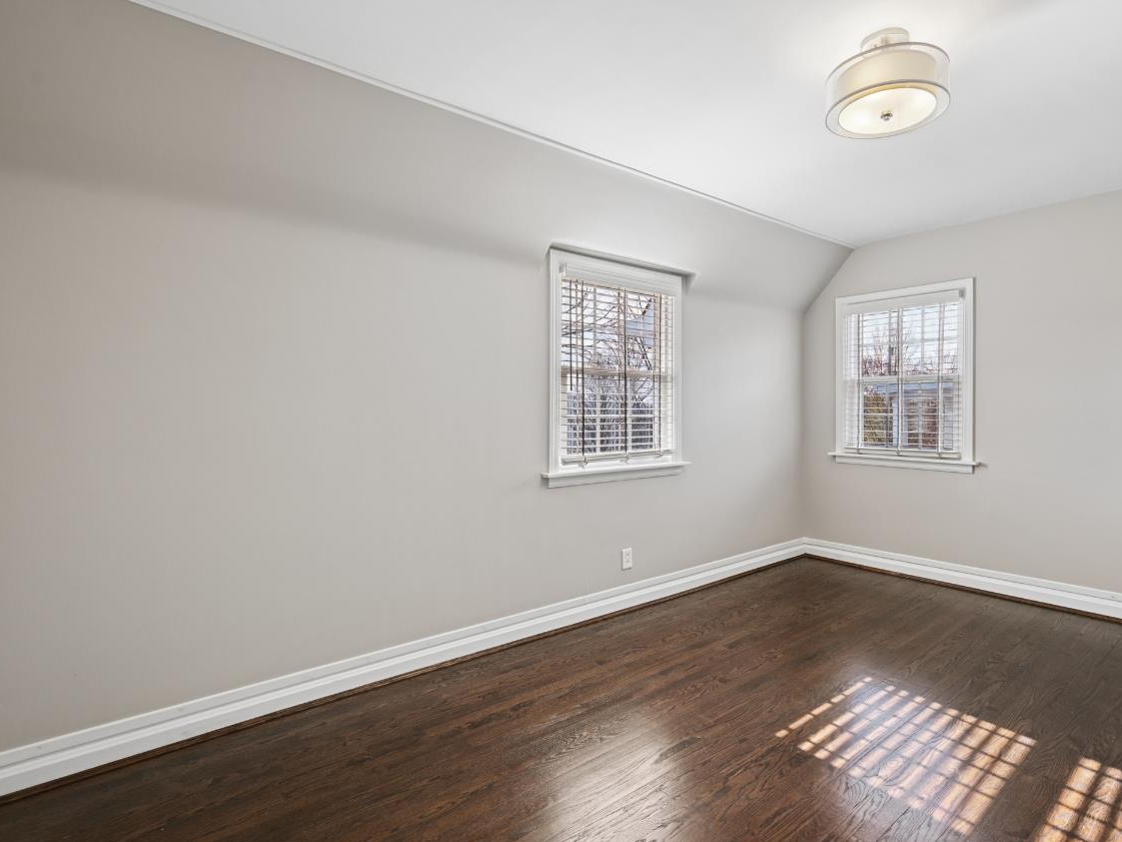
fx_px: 583
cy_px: 419
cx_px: 660
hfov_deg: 86.9
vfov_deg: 71.6
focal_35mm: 18
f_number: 8
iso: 400
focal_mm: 14
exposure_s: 1/125
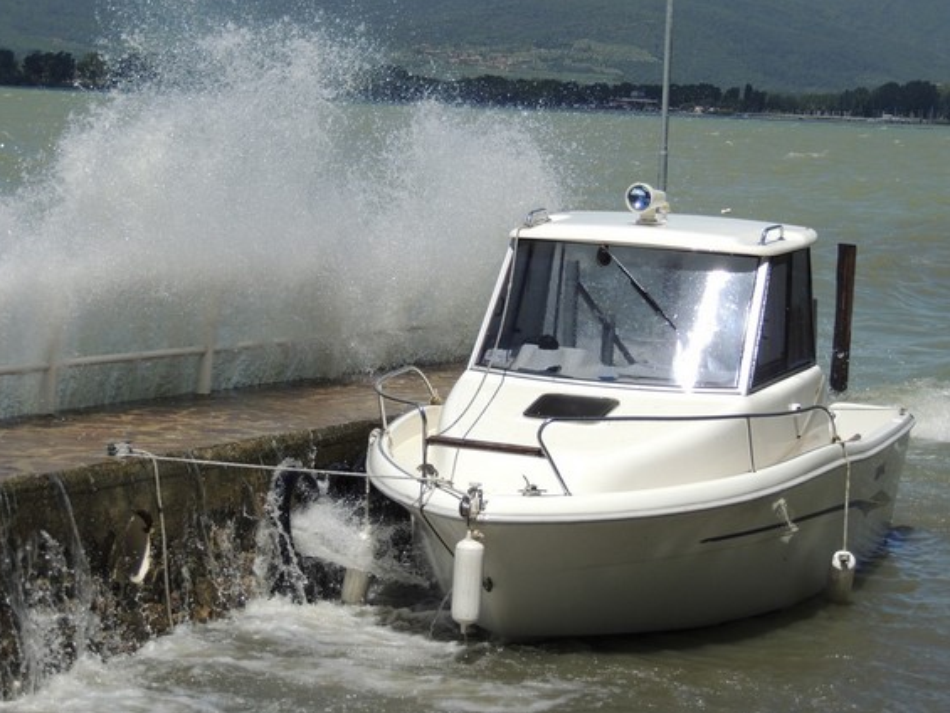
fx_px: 2910
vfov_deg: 14.0
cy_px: 358
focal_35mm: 106
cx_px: 474
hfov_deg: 18.5
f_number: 4.2
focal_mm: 18.7
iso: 100
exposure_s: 1/1250
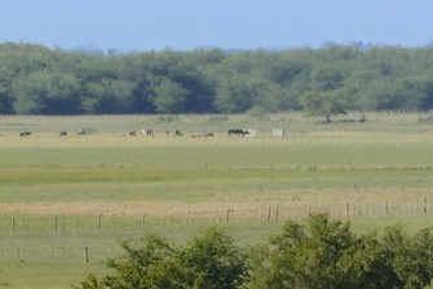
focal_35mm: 969
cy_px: 527
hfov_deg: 2.1
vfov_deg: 1.4
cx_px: -611
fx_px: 11654
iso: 200
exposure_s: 1/320
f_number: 9
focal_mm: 200
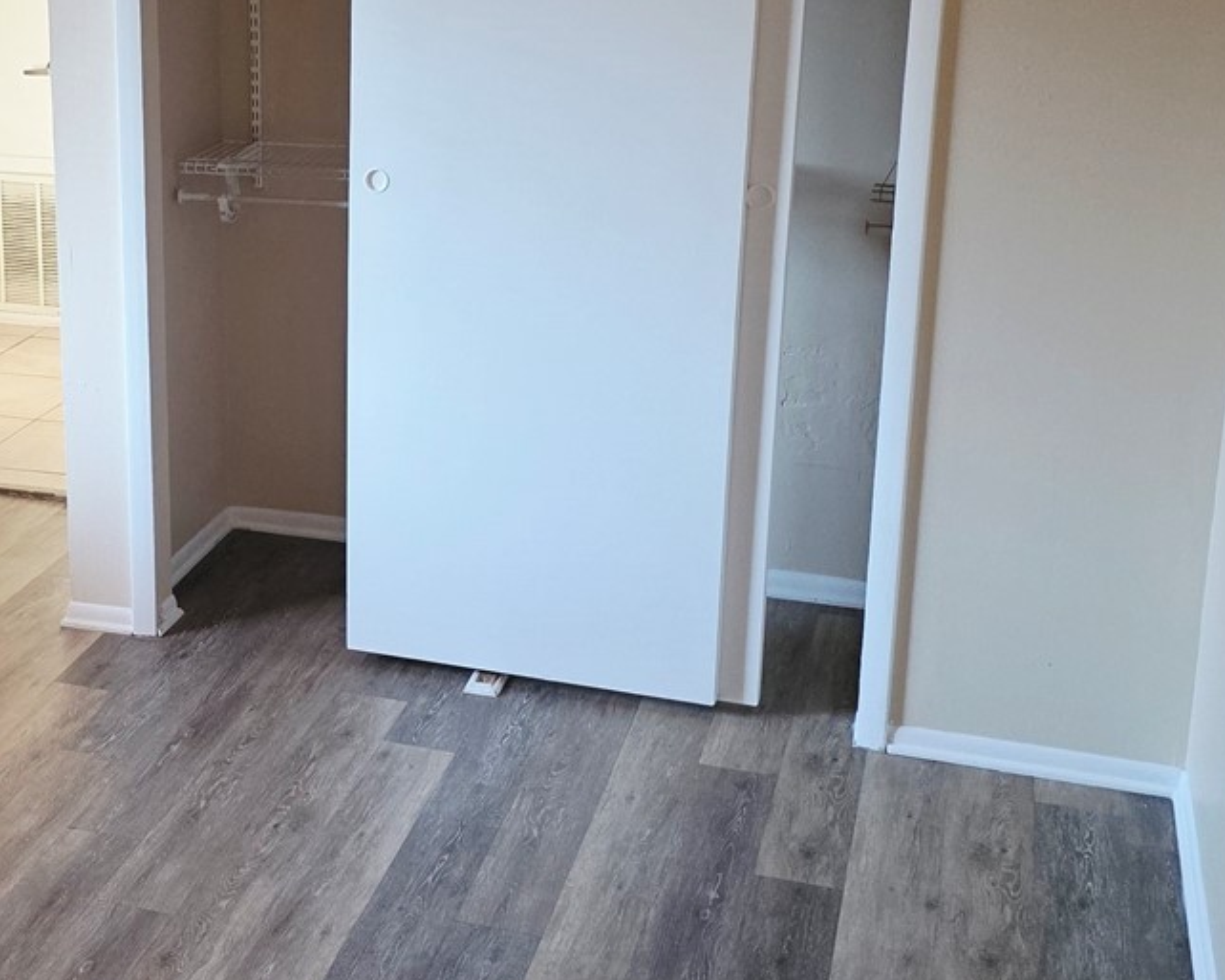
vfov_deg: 27.1
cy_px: 378
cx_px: 151
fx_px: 2031
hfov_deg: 32.1
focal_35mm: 56
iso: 160
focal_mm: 6.3
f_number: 1.7
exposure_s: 1/120
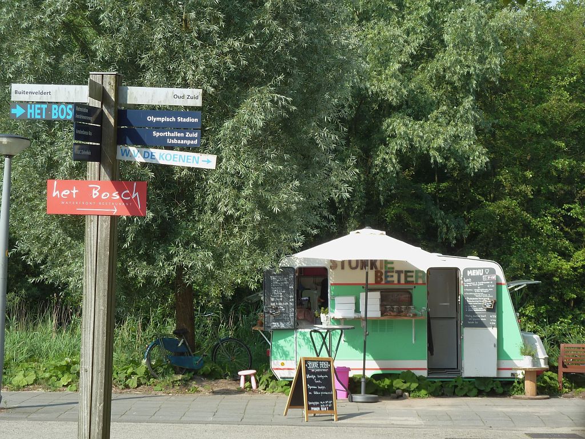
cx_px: 292
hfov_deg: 25.0
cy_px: 220
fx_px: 1318
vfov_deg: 18.9
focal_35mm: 78
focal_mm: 12.8
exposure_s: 1/200
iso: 80
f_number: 4.2
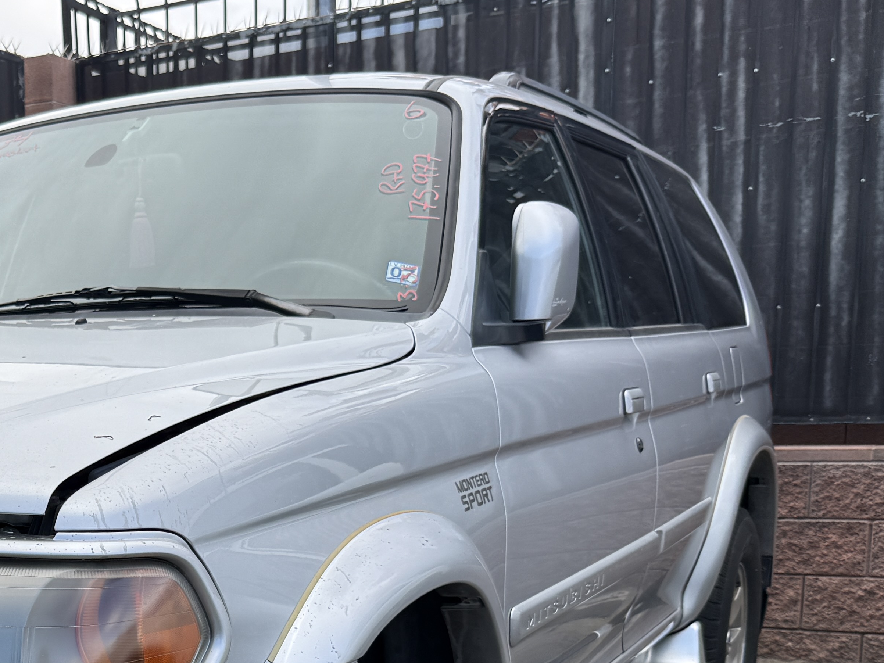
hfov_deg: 31.0
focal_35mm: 57
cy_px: 661
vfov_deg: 24.5
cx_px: -28
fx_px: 1456
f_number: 1.78
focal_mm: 6.76
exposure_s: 1/1385
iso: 80
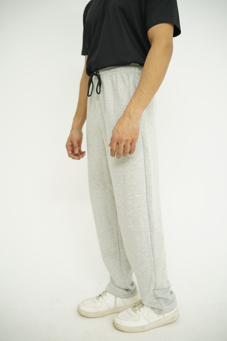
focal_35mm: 35
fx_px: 331
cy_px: 170
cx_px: 114
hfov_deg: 37.9
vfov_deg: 54.4
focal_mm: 35
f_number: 2.8
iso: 500
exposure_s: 1/100
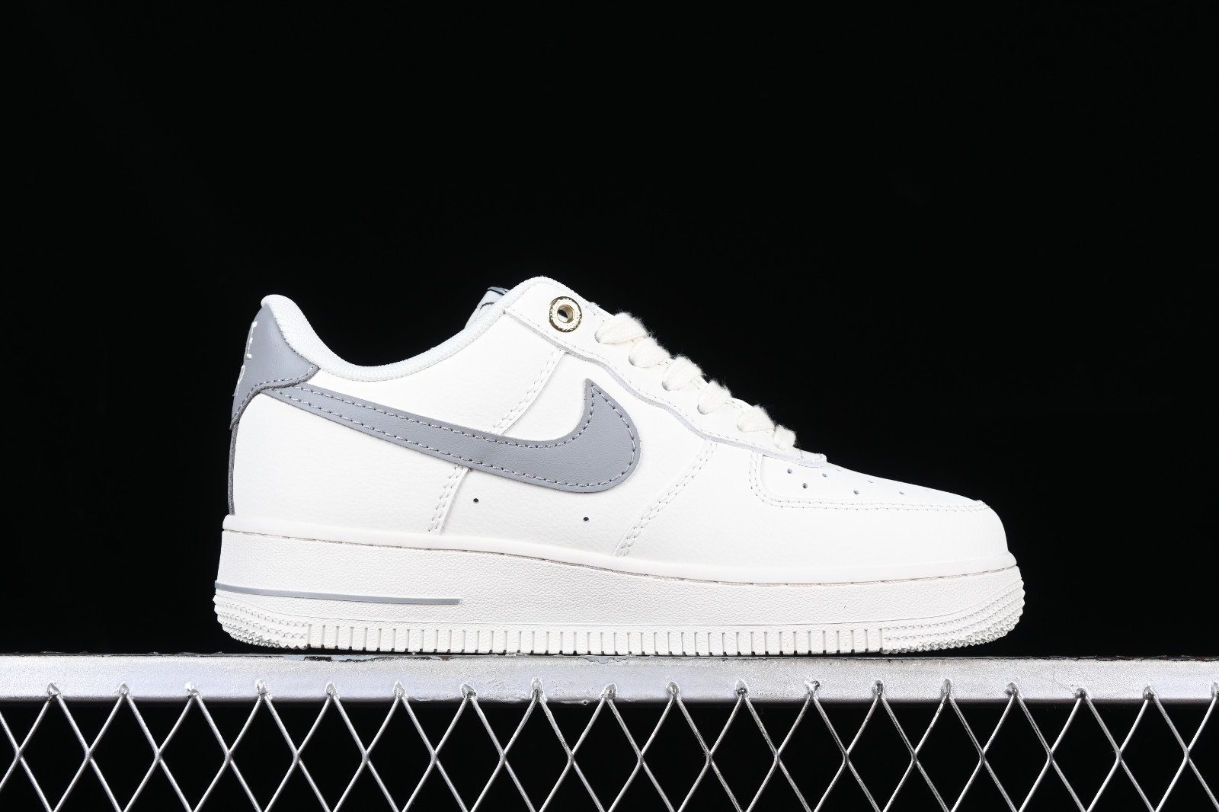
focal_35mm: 75
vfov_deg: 18.2
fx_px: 2539
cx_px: 610
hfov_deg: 27.0
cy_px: 406
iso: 160
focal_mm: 50
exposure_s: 1/100
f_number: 8
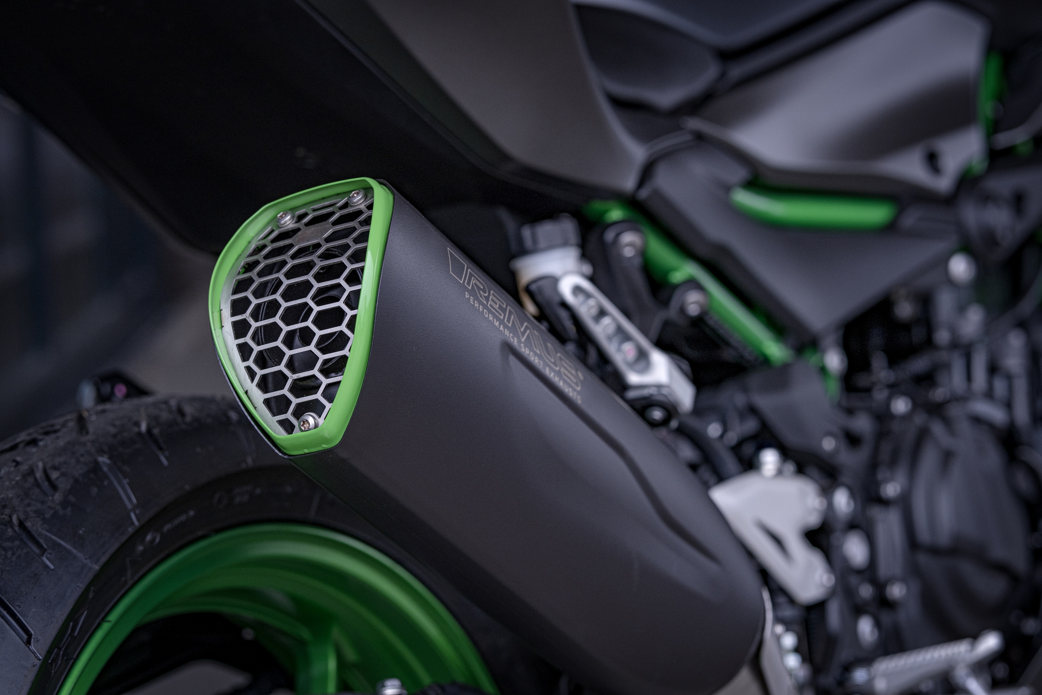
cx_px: 521
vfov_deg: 16.3
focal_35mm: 84
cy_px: 348
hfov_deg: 24.2
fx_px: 2431
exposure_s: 1/250
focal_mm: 56
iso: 250
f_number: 3.2
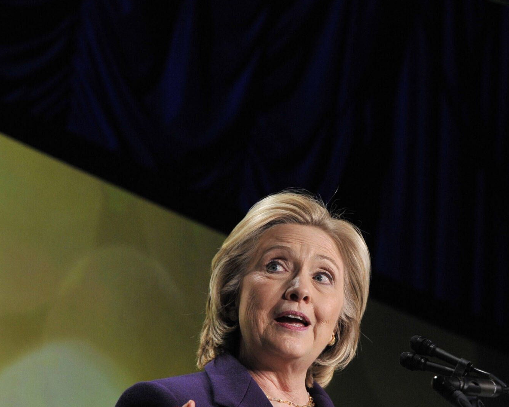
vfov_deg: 7.7
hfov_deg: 9.6
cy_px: 268
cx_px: 335
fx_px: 3043
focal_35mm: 202
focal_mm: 112
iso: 1600
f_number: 5.6
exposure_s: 1/200
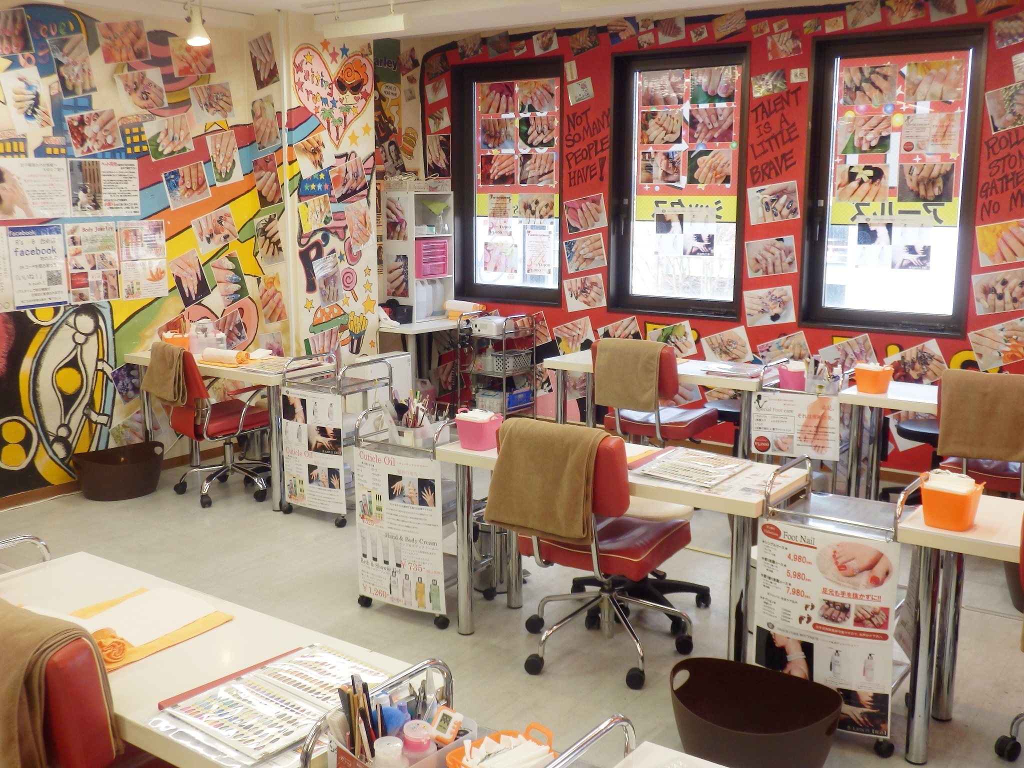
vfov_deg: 34.3
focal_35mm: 42
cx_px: 512
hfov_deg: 44.8
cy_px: 384
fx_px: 1242
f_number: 4
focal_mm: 7.4
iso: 125
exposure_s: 1/40
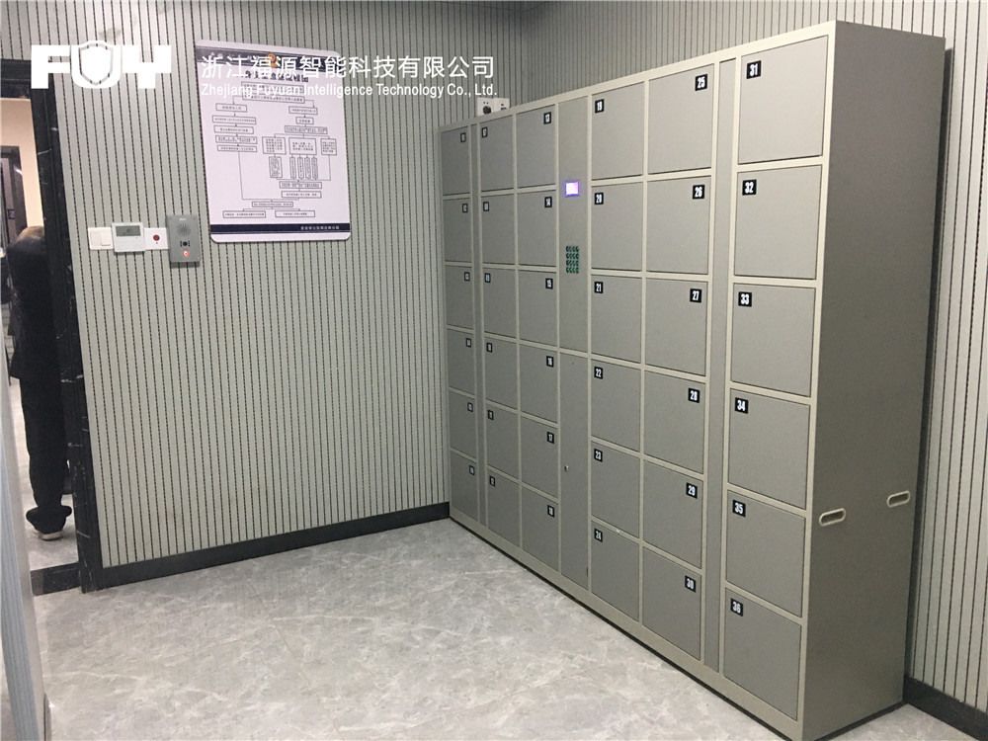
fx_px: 828
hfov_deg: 61.7
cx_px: 494
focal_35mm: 29
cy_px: 370
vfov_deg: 48.2
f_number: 2.2
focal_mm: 4.15
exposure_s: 1/10
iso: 80
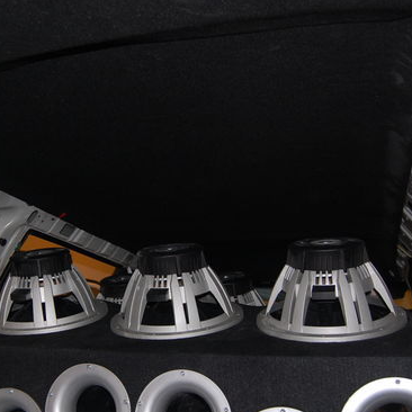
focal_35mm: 40
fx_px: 539
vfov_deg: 41.8
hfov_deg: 41.5
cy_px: 235
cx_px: 150
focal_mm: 18
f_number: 3.5
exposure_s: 1/60
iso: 400
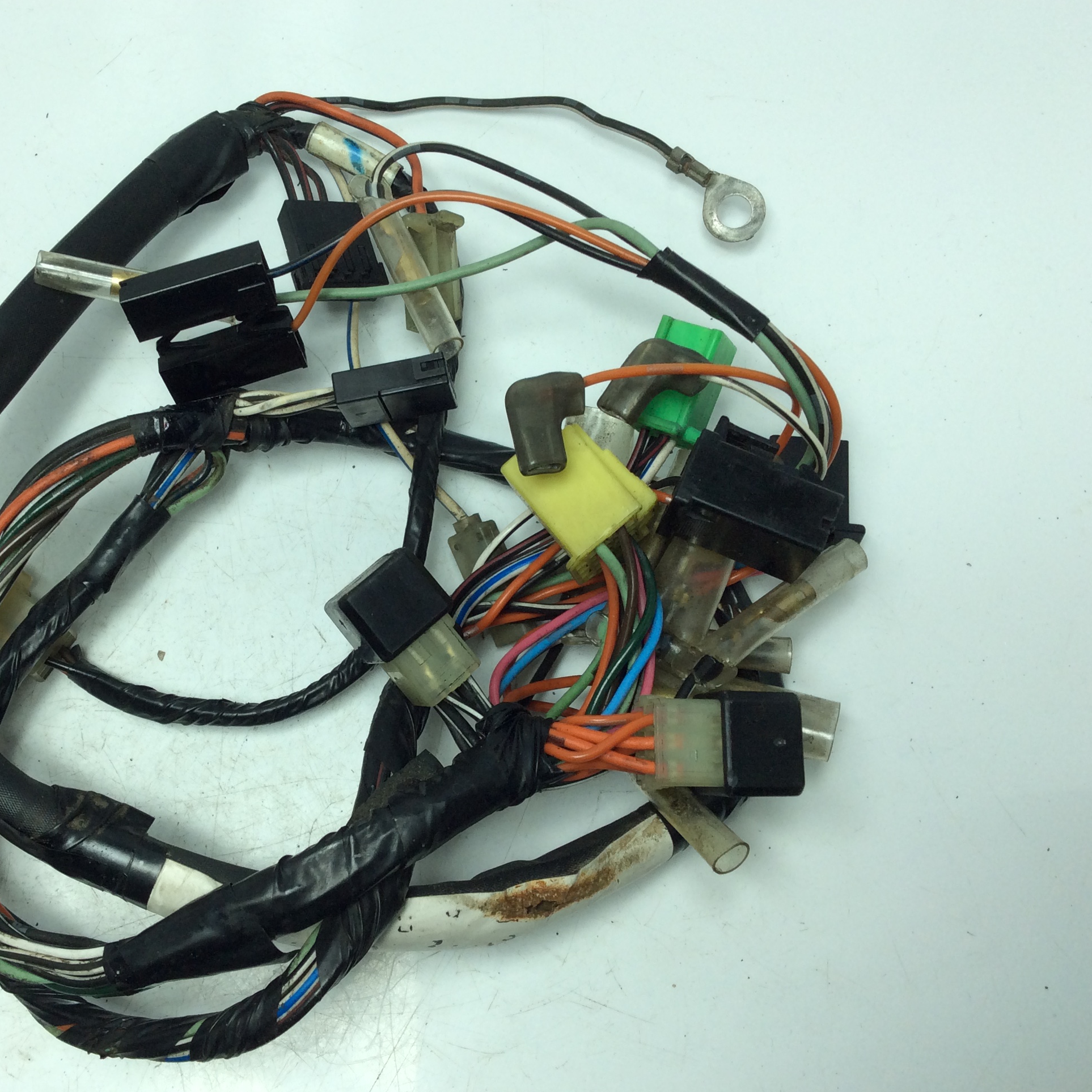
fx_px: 1356
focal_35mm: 38
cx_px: 370
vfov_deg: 43.9
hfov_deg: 43.3
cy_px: 546
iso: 32
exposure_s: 1/340
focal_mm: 3.3
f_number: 2.4
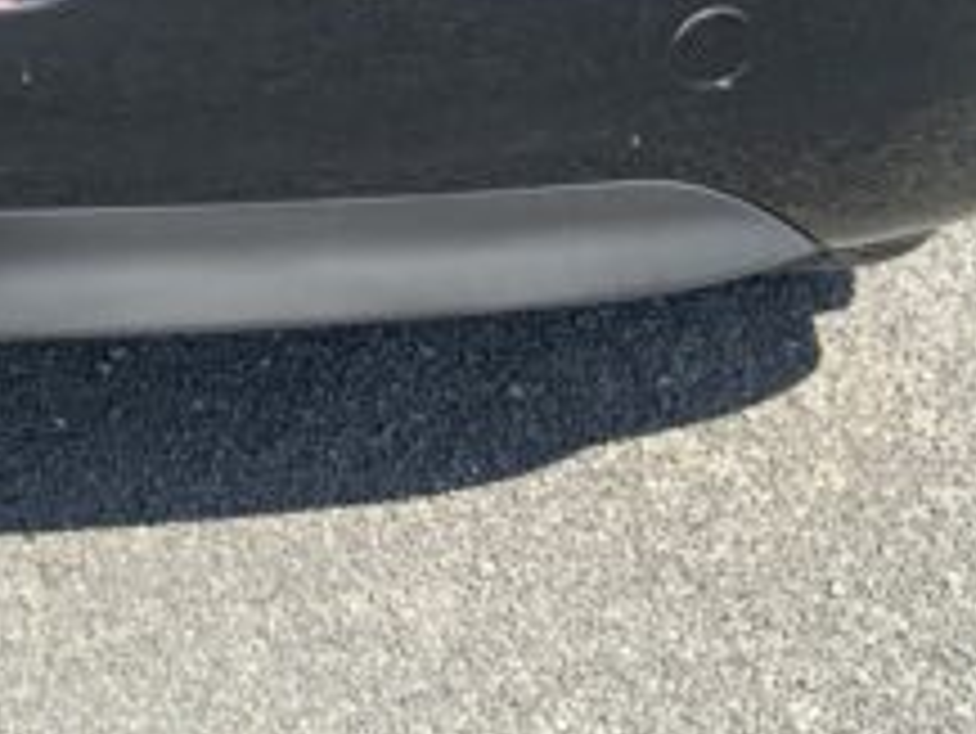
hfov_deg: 17.5
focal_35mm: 107
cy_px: -536
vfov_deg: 12.7
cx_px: -193
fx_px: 3019
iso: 16
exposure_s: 1/524
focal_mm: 3
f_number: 1.8
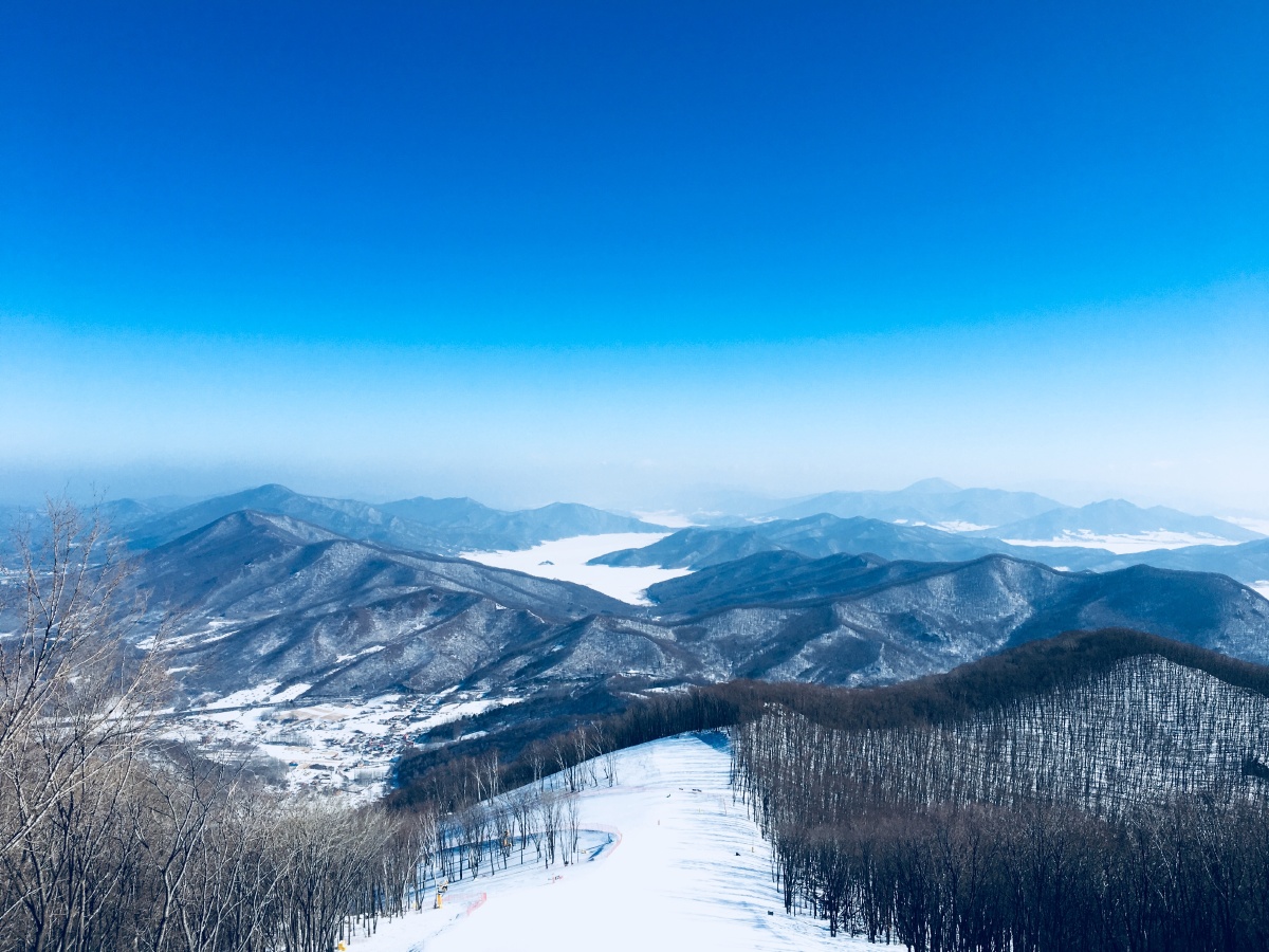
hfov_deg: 61.7
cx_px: 634
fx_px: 1063
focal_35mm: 29
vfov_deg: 48.2
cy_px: 476
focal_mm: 4.15
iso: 25
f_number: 2.2
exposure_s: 1/2747
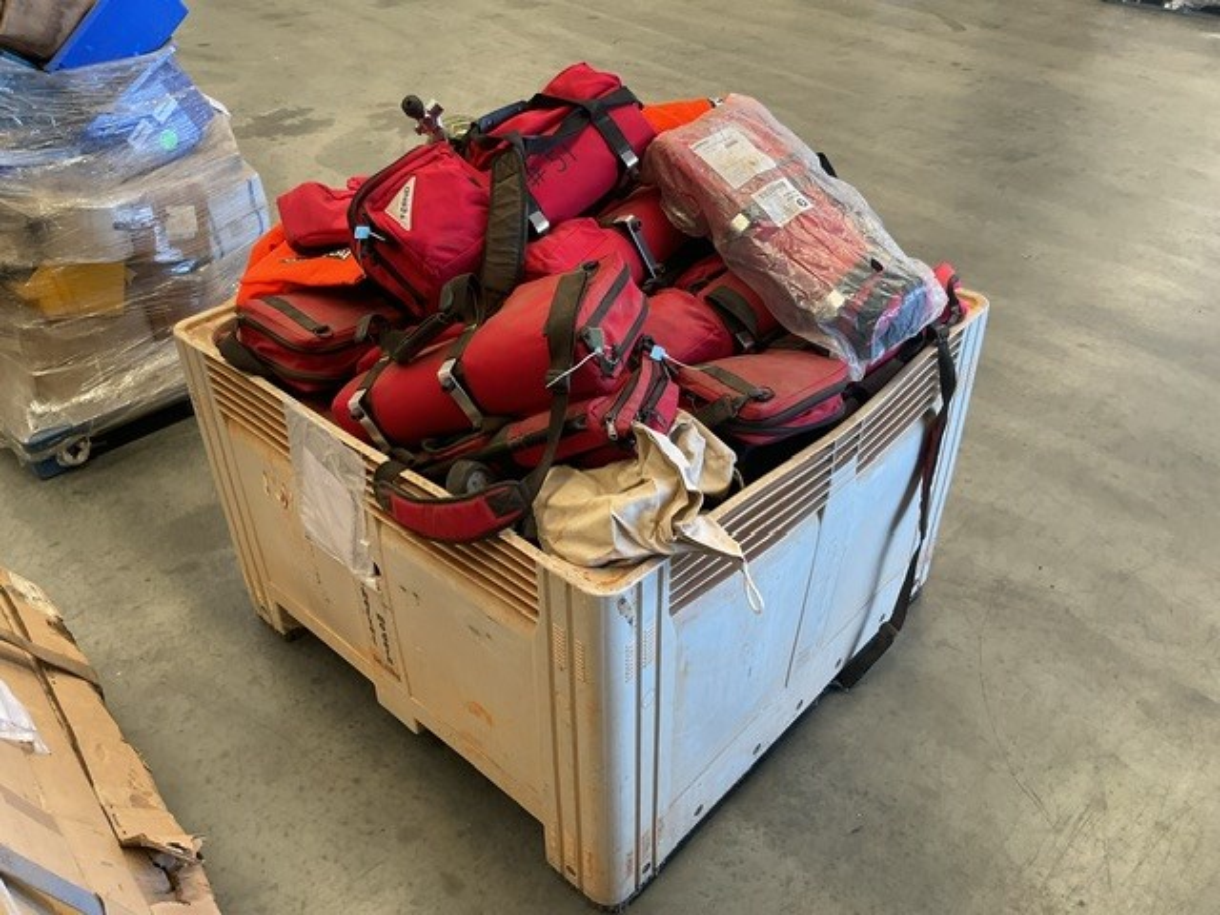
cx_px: 610
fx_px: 1022
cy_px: 458
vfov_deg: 48.2
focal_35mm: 29
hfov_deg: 61.7
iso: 64
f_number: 1.8
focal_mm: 3
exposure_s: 1/100
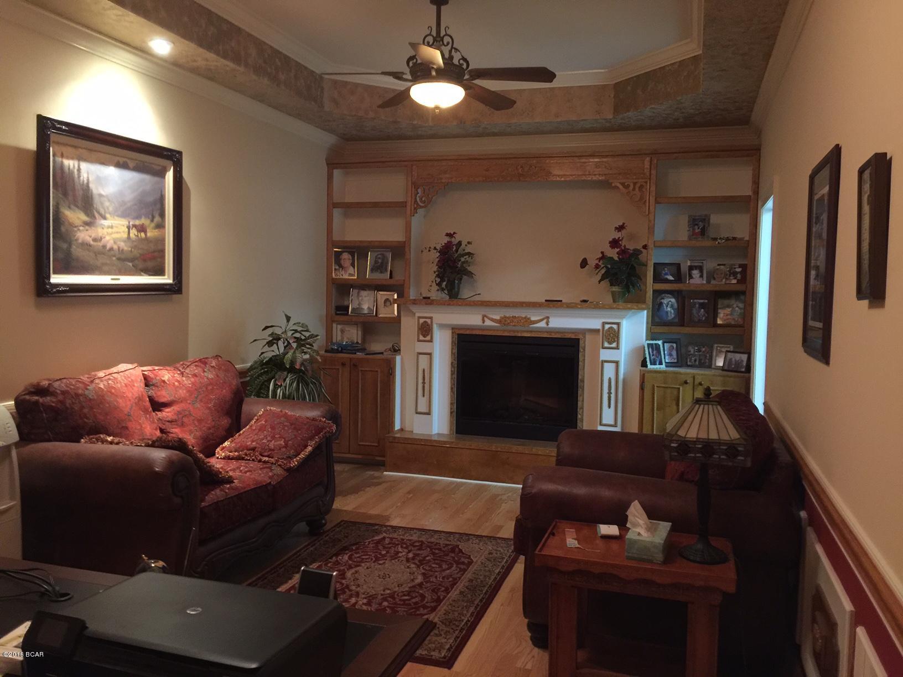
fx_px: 756
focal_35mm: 29
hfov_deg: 61.7
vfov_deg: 48.2
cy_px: 338
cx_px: 452
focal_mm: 4.15
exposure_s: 1/4
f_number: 2.2
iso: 100
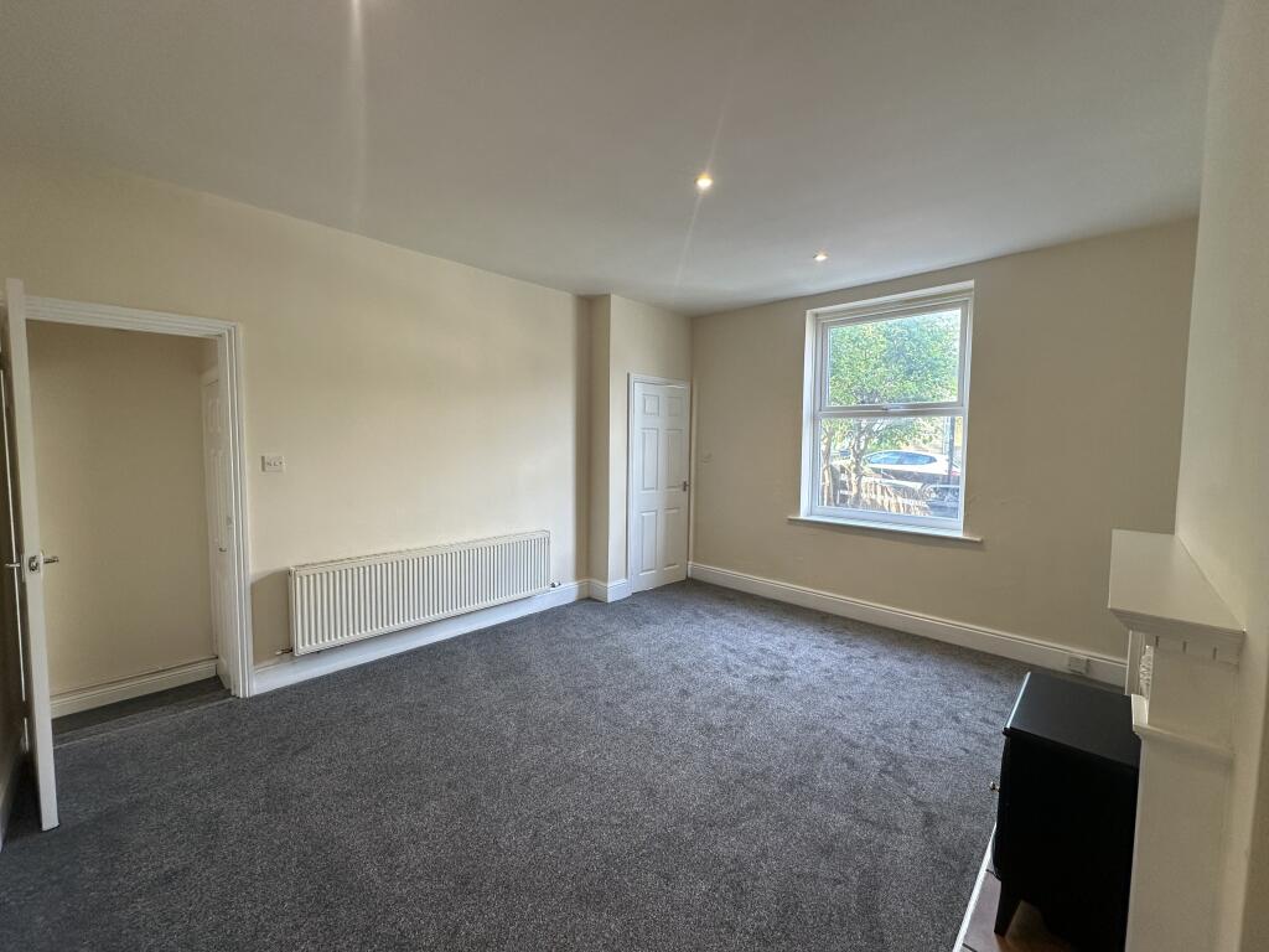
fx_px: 513
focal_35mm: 14
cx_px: 634
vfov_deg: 85.7
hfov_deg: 102.1
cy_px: 476
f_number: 2.2
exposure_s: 1/100
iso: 100
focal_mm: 2.22
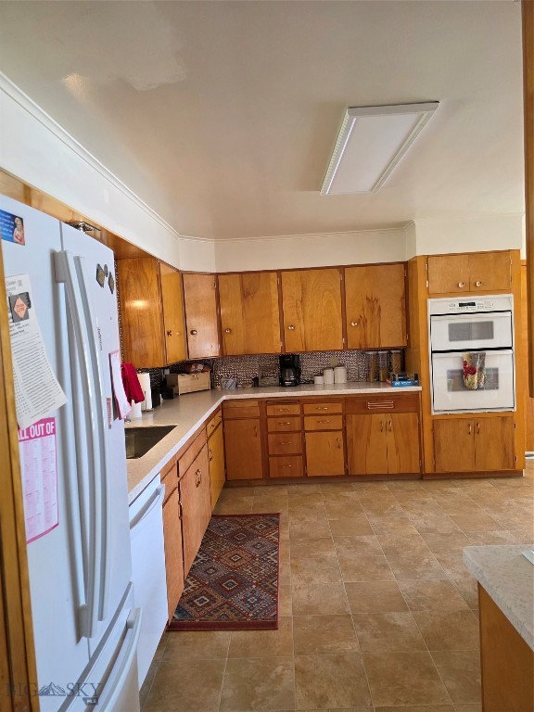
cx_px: 267
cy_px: 356
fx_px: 473
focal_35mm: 23
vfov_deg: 73.9
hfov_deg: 58.9
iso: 500
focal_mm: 6.3
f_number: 1.7
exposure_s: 1/120
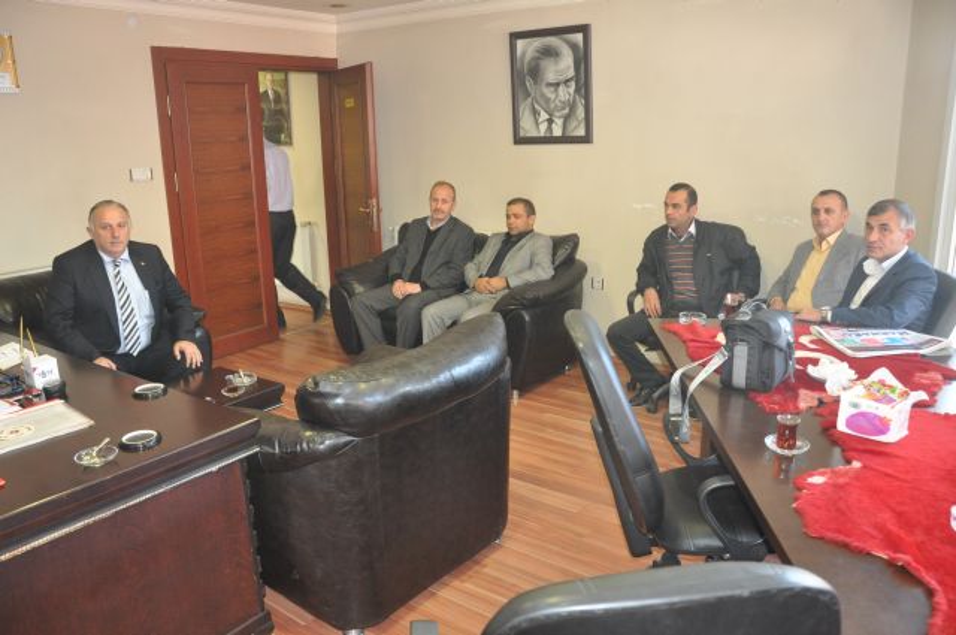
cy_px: 318
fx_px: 716
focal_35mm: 27
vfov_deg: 47.8
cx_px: 478
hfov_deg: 67.4
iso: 1600
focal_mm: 18
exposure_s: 1/60
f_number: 4.8
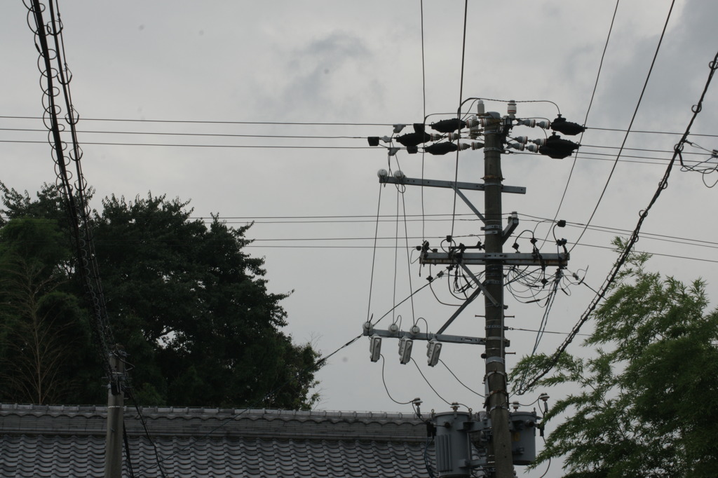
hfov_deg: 11.4
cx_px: 359
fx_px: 3589
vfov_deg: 7.6
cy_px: 239
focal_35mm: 180
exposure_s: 1/60
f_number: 29
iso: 200
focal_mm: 120
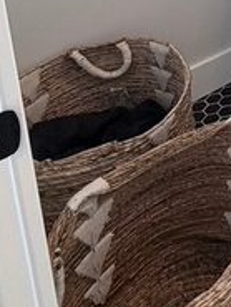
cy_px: -158
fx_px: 515
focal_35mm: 58
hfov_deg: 17.8
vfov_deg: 25.0
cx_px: 460
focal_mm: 2.22
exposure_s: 1/60
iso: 200
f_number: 2.2
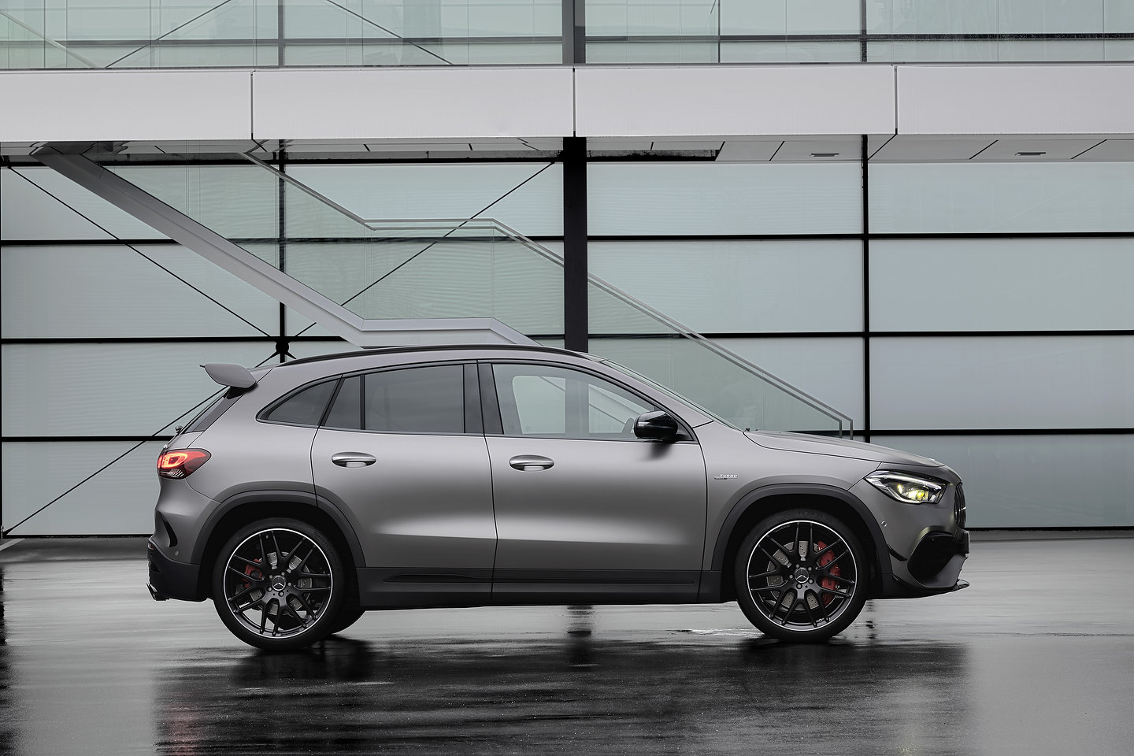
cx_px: 567
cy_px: 378
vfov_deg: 11.8
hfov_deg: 17.6
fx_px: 3654
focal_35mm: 116
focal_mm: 116
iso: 200
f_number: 11
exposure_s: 1
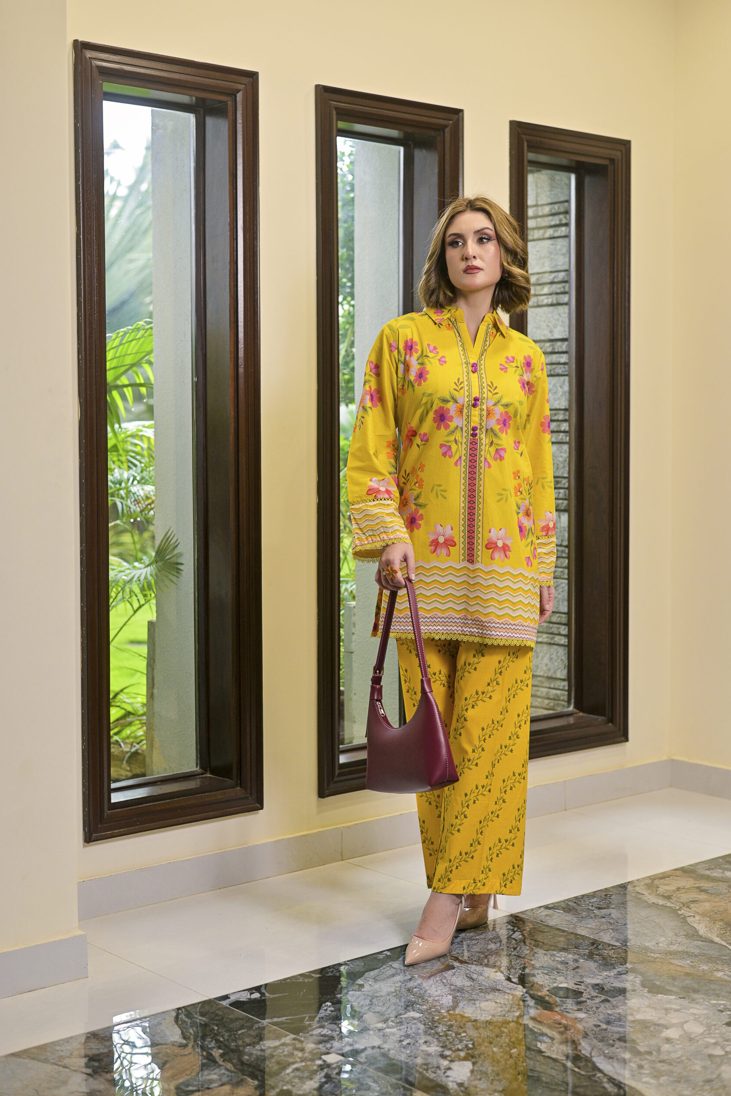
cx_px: 371
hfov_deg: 26.5
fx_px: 1553
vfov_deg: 38.9
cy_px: 546
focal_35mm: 51
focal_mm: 50
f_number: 2.8
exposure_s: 1/125
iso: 320
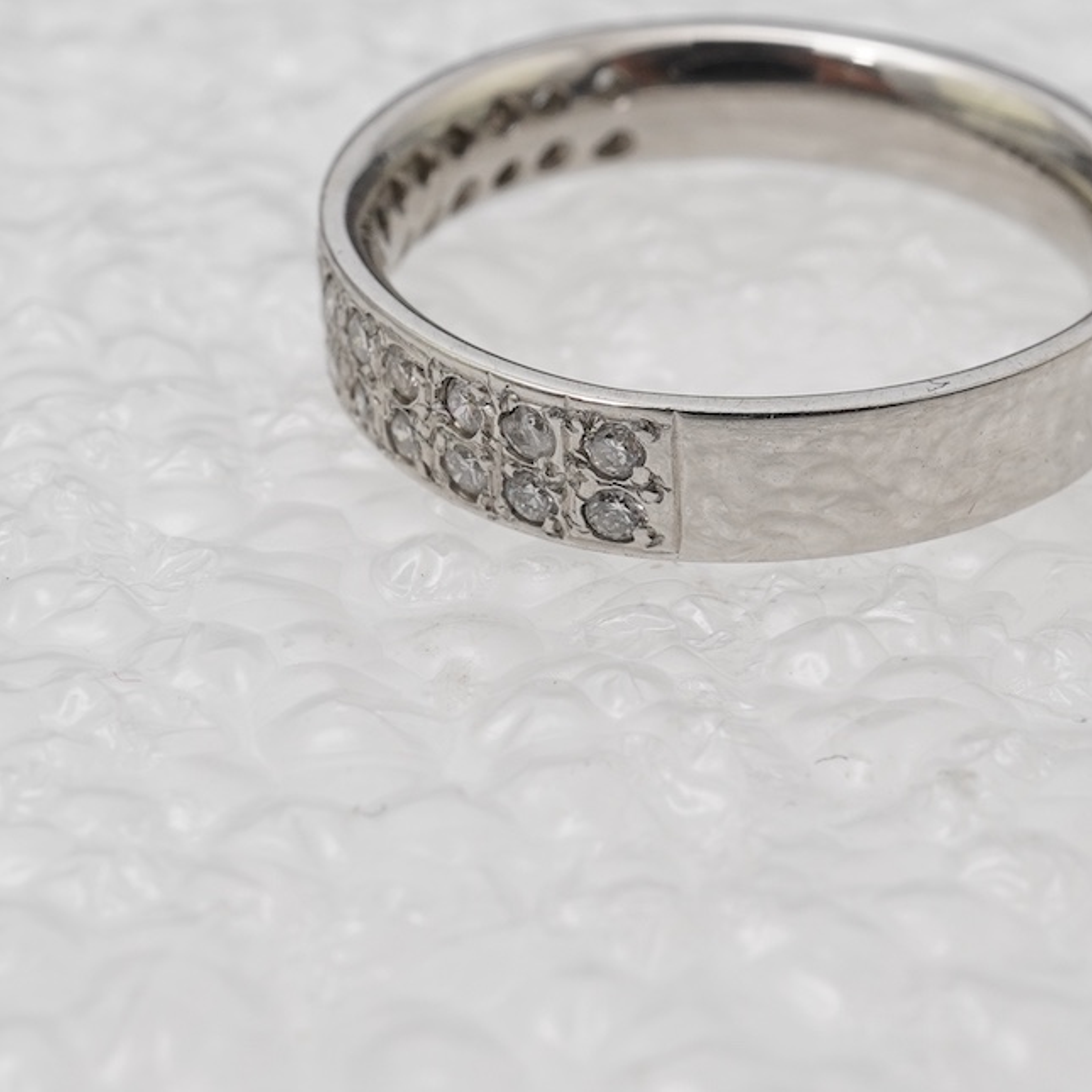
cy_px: 433
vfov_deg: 17.4
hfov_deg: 17.4
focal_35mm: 100
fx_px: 3569
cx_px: 710
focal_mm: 30
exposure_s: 1/125
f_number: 22
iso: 400
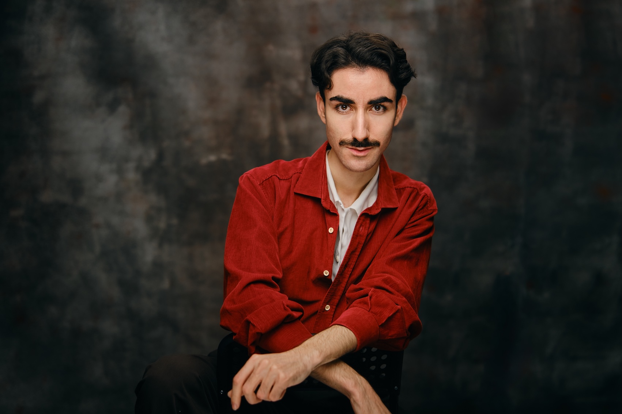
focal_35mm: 50
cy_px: 207
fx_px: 864
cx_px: 311
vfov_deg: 27.0
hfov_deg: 39.6
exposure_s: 1/320
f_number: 1.6
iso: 200
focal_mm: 33
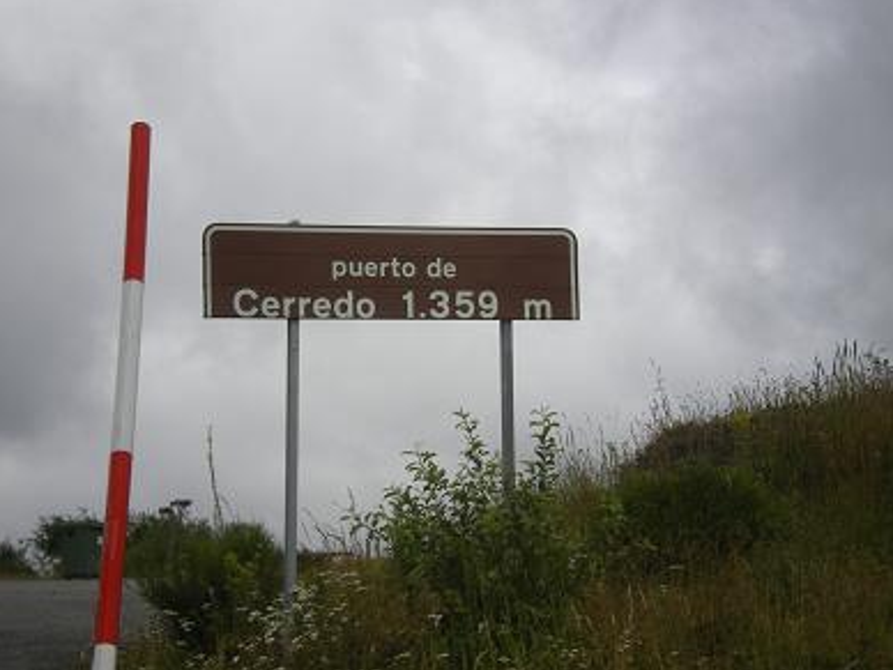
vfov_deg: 14.5
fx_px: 2631
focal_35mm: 102
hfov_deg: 19.3
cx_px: 440
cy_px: 334
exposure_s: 1/160
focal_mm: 16.3
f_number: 7.8
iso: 64
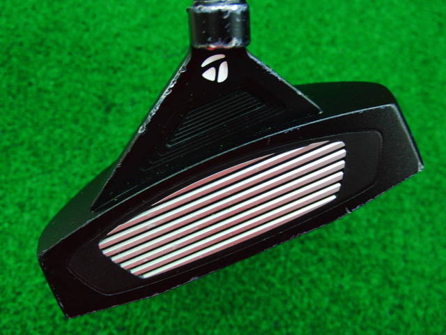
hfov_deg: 50.1
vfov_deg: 38.7
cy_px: 168
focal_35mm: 37
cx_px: 223
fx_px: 477
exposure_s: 1/30
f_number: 3.6
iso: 400
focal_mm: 6.42
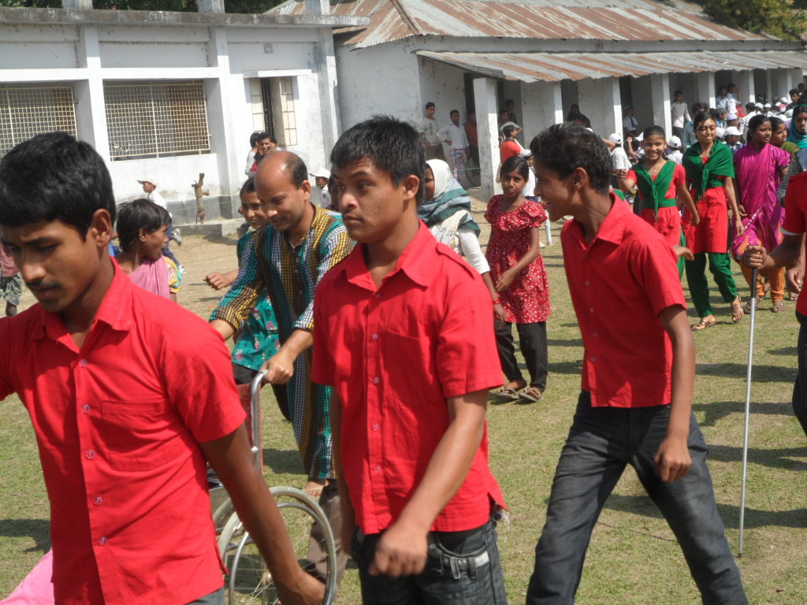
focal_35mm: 63
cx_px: 404
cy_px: 302
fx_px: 1469
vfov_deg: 23.3
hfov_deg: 30.7
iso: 80
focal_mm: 11.2
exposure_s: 1/350
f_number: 5.6
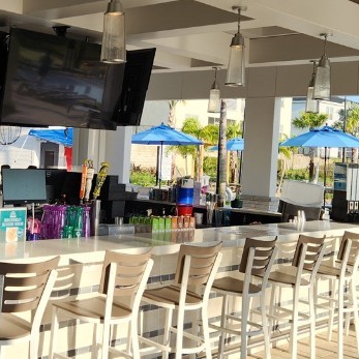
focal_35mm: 60
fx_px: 704
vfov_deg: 28.6
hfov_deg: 28.5
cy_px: 166
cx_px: 140
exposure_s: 1/715
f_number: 1.8
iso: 20
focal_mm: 5.4
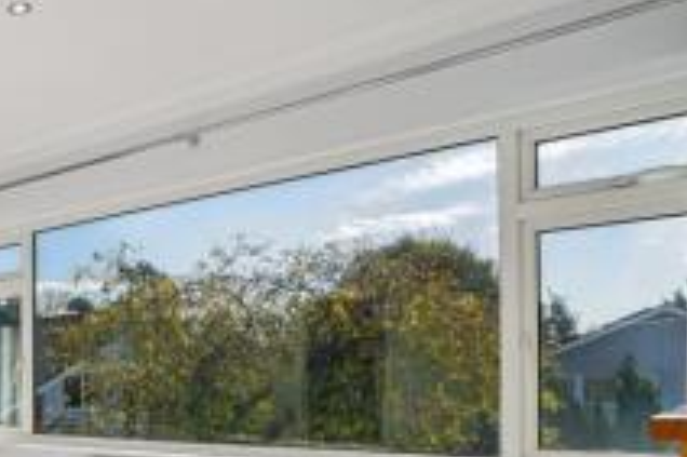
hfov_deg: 43.2
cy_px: 378
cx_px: -42
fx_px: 686
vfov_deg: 35.4
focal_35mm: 36
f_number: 6.3
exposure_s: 1/320
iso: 320
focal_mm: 16
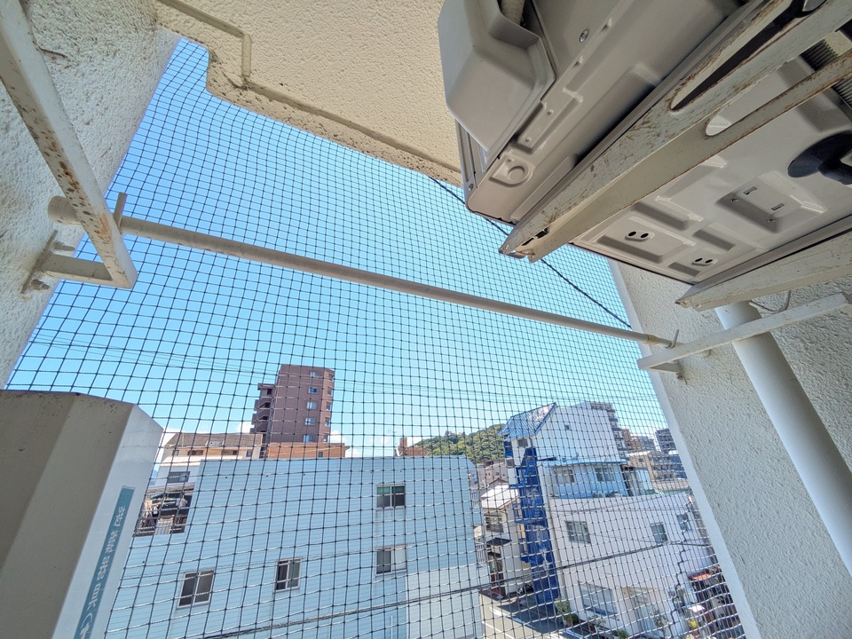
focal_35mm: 14
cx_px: 426
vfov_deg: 85.7
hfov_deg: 102.1
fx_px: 345
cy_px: 320
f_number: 2.2
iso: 41
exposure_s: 1/499
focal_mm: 1.83
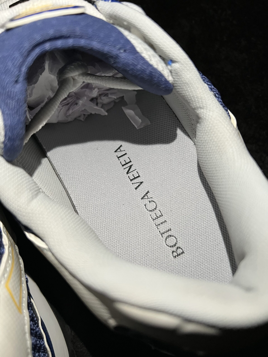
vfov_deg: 67.3
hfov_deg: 53.1
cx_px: 134
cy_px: 178
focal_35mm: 26
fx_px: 268
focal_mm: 5.7
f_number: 1.5
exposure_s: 1/60
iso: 200
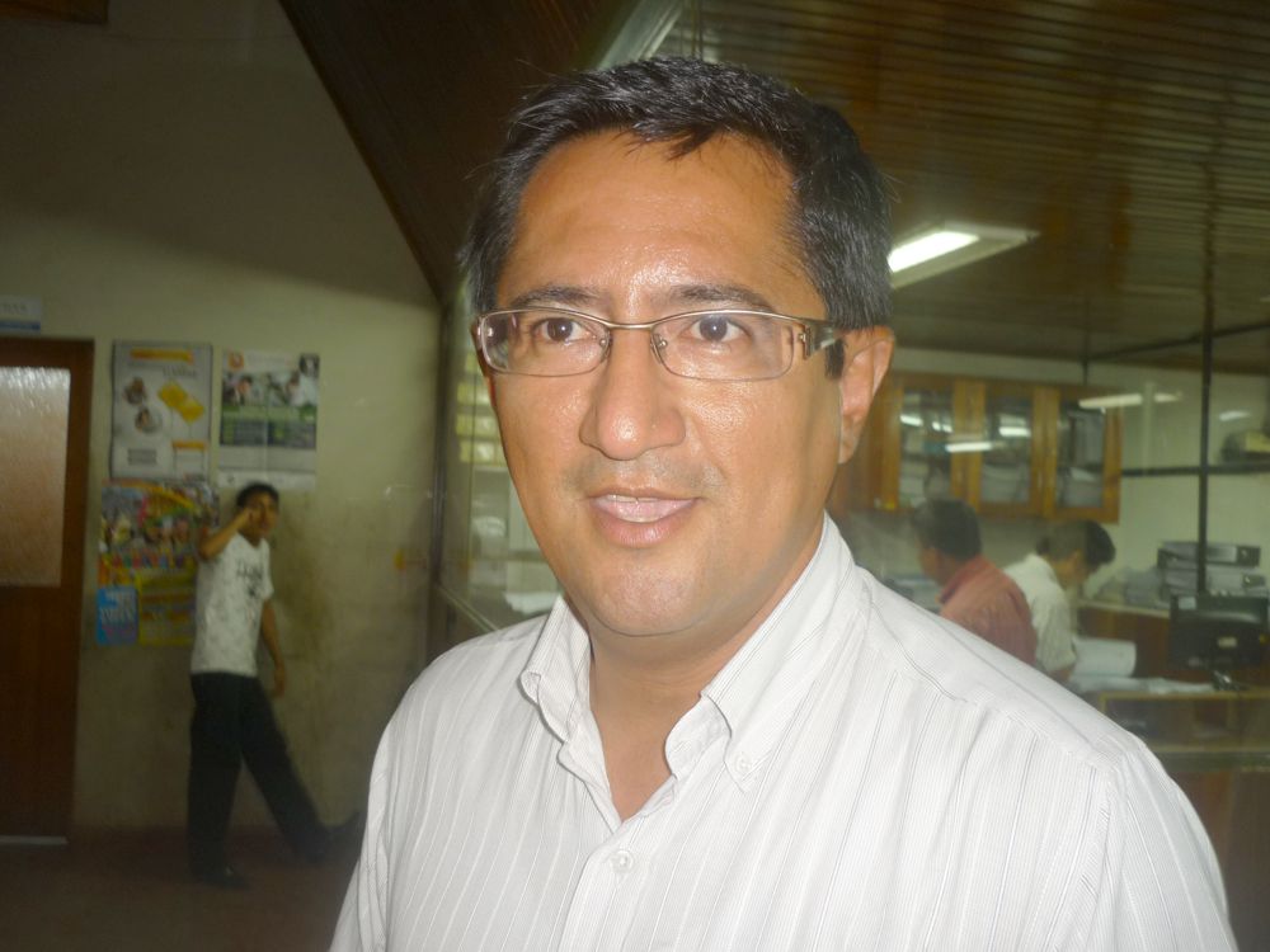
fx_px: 1211
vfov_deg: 42.9
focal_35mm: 33
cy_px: 476
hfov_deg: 55.4
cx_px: 635
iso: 100
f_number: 2.8
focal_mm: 5.5
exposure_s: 1/30
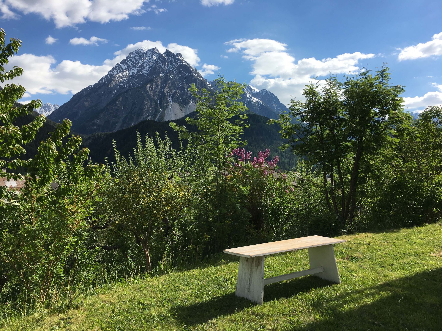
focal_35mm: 29
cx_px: 221
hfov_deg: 61.7
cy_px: 166
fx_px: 370
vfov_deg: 48.2
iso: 25
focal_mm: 4.15
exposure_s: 1/1748
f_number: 2.2
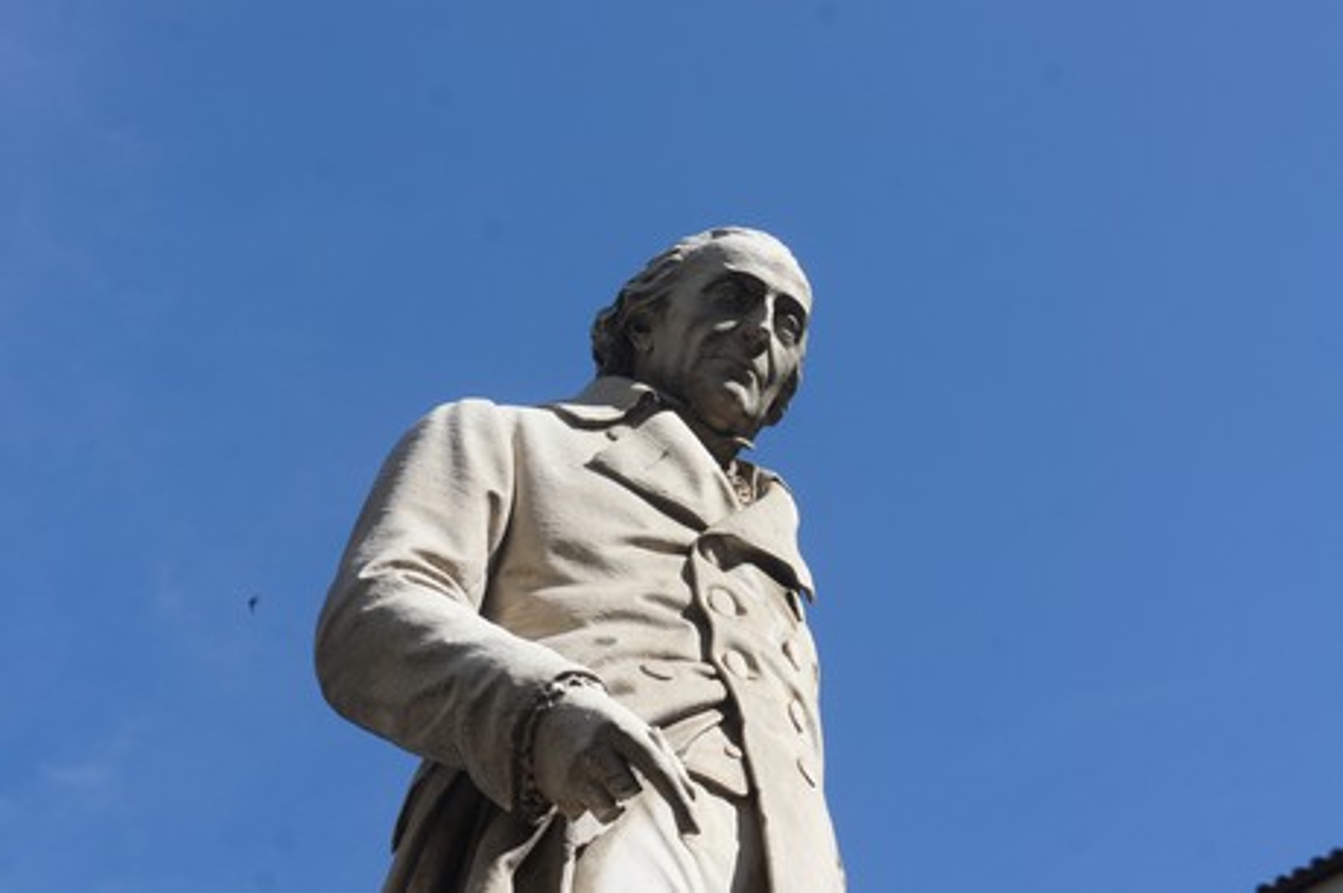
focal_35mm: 82
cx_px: 672
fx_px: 3075
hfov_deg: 24.6
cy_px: 446
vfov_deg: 16.5
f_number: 9
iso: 200
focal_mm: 55
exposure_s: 1/320
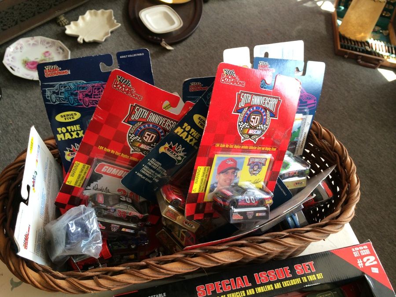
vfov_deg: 46.8
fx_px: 343
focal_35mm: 30
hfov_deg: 60.0
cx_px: 198
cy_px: 148
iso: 50
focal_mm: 4.12
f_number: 2.2
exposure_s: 1/60
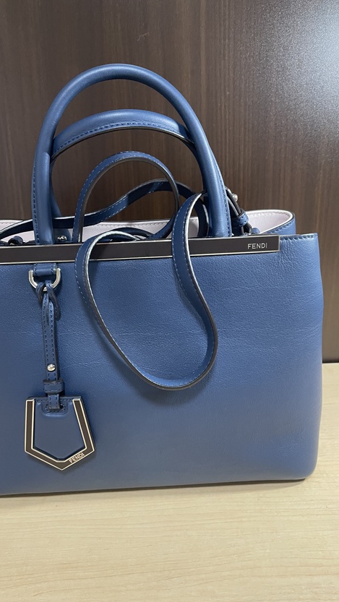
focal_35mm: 29
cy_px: 308
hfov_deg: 40.2
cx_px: 168
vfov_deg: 66.0
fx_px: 463
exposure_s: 1/50
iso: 200
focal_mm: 4.2
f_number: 1.6
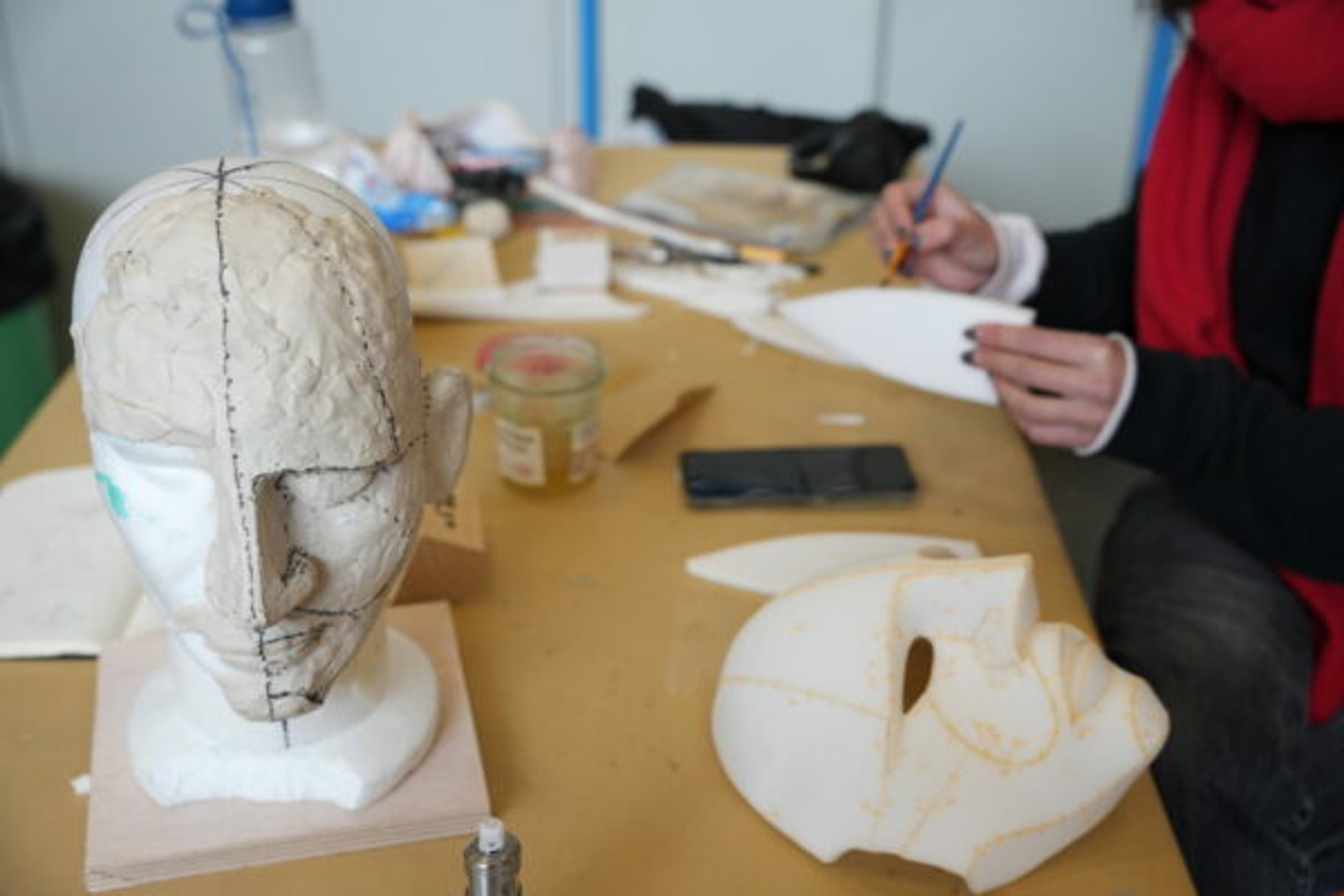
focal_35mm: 44
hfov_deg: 44.2
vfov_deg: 30.3
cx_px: 672
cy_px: 448
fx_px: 1654
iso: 1000
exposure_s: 1/160
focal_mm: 44.3
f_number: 4
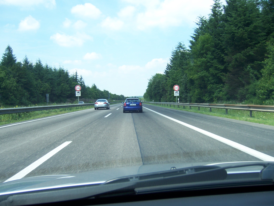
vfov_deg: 39.7
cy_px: 103
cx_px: 137
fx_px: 285
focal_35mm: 36
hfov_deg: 51.4
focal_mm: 6.2
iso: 80
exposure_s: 1/400
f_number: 2.8
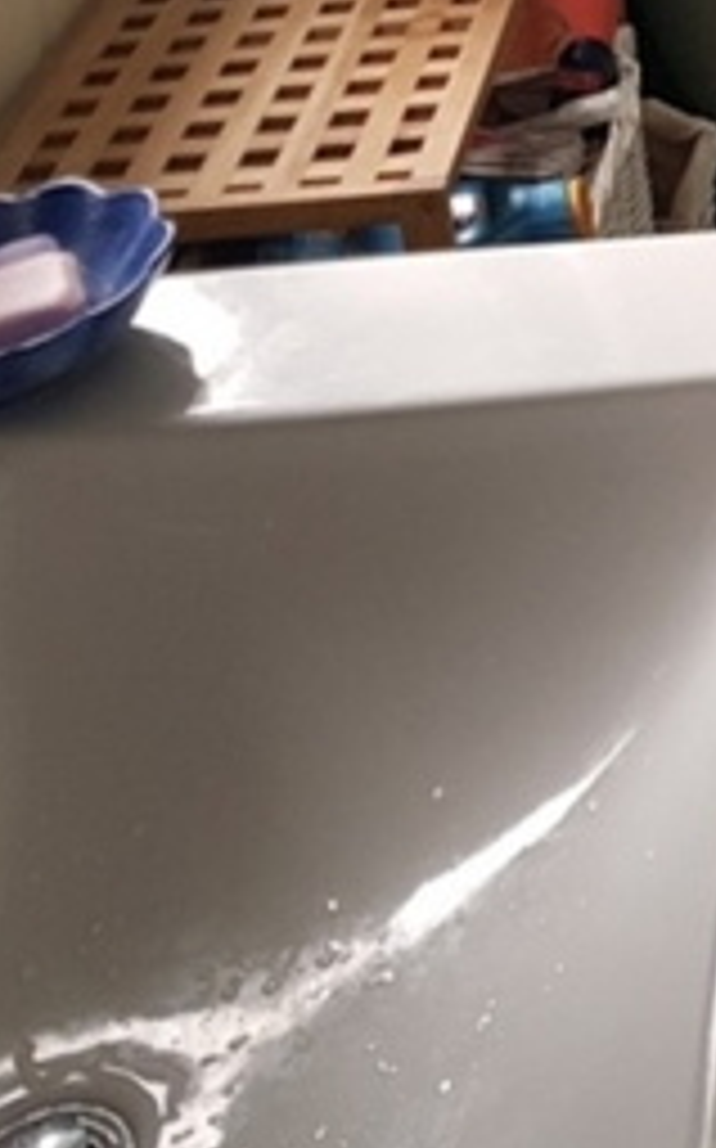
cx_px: 1193
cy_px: -347
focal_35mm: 83
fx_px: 2596
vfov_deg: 22.3
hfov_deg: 14.3
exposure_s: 1/100
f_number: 1.7
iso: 80
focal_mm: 4.2
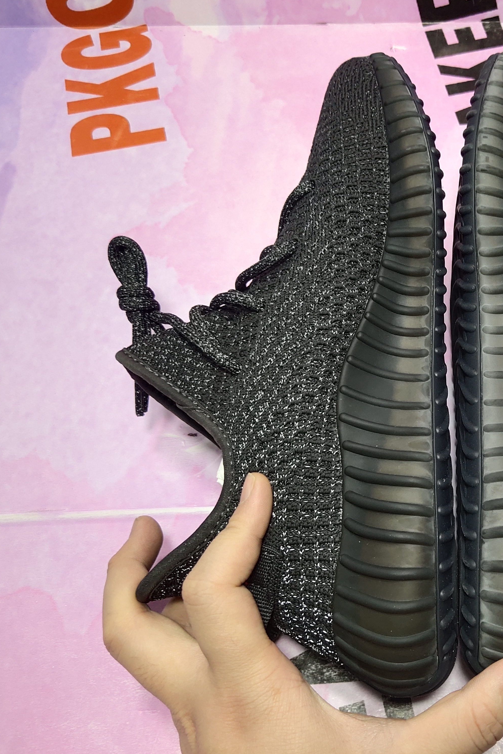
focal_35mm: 42
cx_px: 453
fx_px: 880
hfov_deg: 30.5
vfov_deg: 46.4
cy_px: 374
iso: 50
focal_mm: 4.35
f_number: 1.79
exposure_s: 1/1189
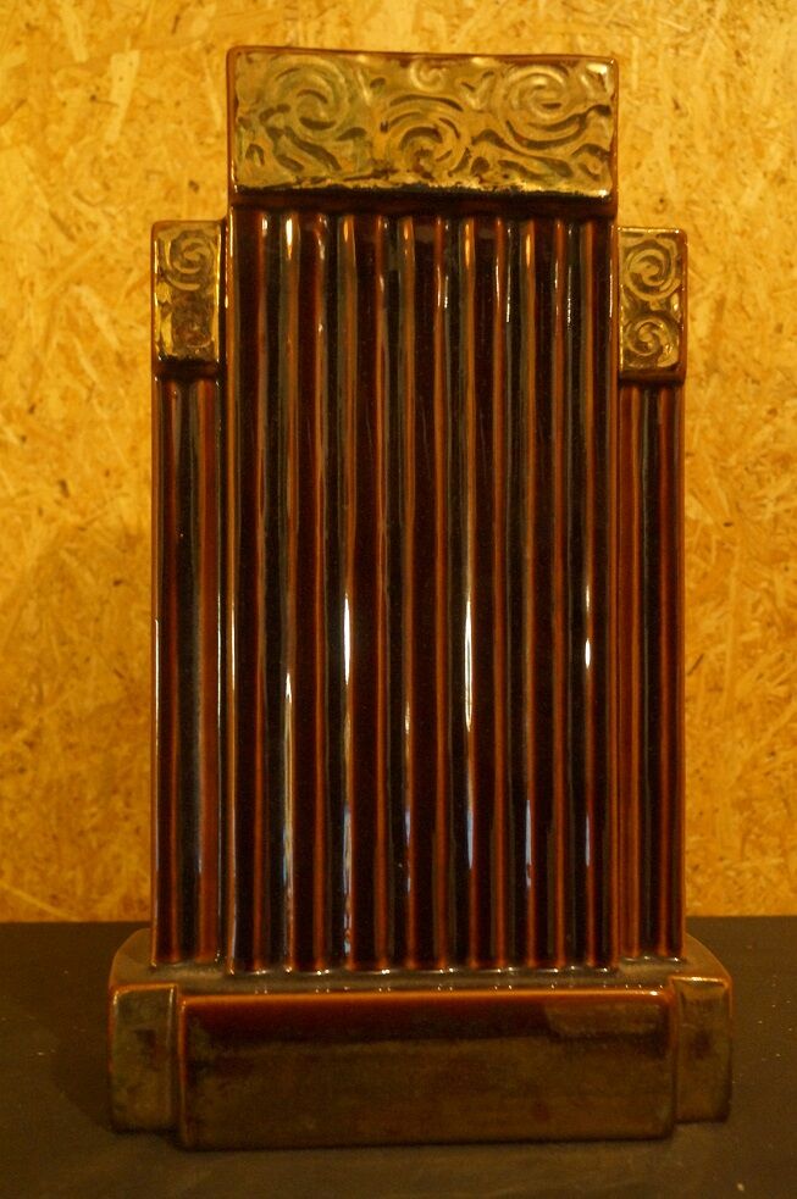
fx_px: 1498
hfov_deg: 29.8
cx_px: 398
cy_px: 600
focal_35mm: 45
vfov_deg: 43.6
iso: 3200
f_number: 6.3
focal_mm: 30
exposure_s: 1/13
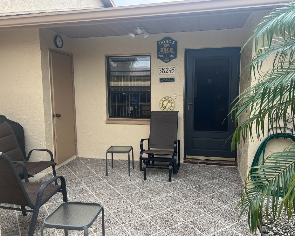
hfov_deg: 62.2
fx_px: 244
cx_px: 149
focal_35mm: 28
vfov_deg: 51.5
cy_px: 118
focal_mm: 5.7
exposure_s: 1/591
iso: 50
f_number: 1.5
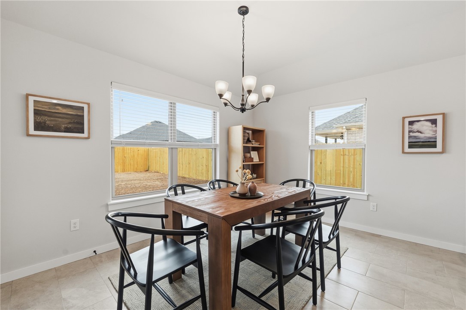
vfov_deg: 81.2
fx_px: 181
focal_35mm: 14
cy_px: 155
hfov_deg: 104.3
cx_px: 233
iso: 400
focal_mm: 14
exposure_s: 1/100
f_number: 10
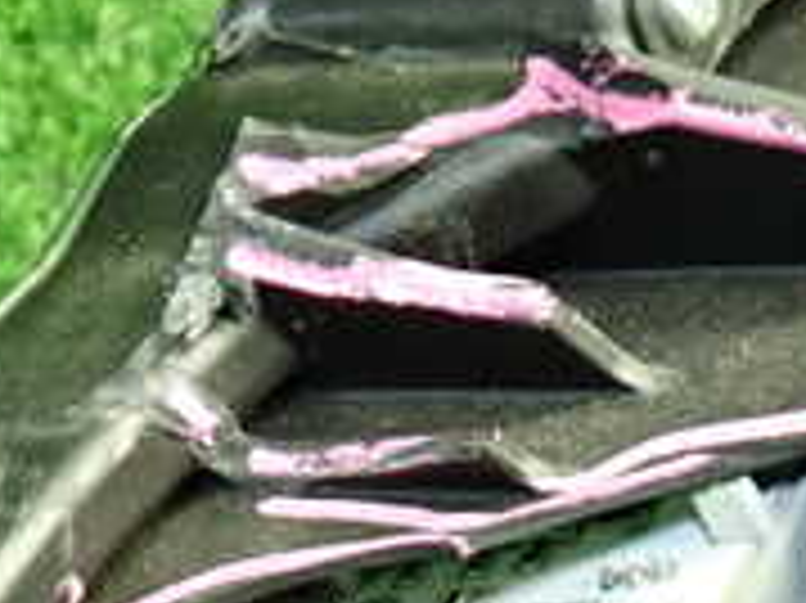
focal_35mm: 84
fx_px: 1955
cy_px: 986
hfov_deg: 23.1
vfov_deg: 15.7
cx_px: 198
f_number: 2
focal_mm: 4.5
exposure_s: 1/30
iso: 320
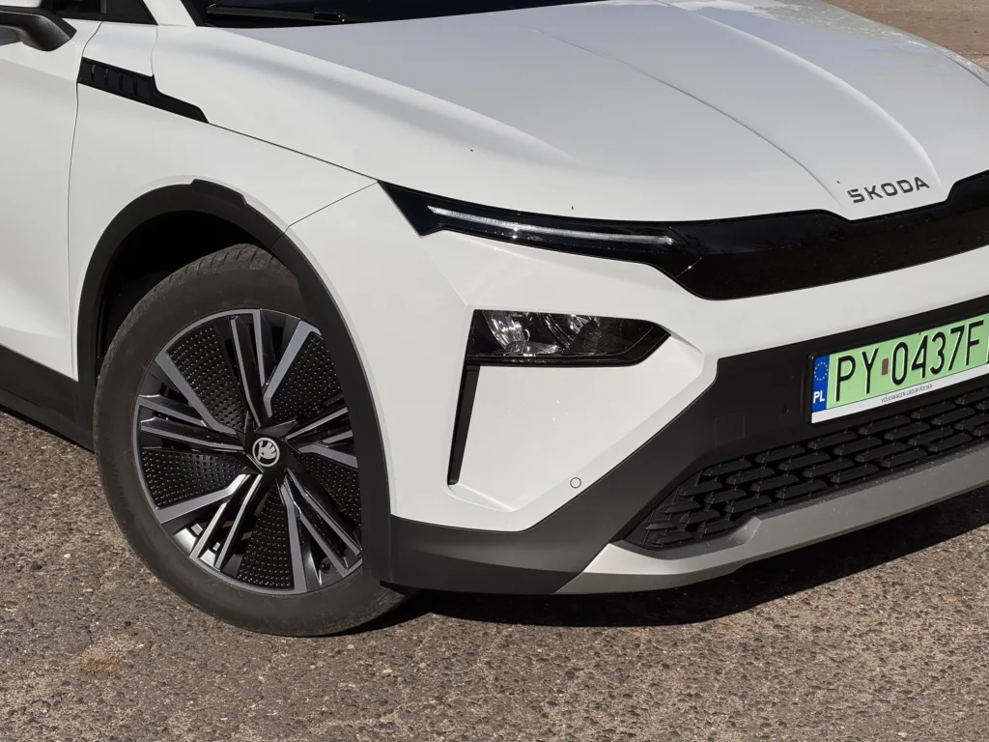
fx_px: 2200
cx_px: 494
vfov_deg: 19.1
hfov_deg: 25.3
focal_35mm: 77
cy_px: 371
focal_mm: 9
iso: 16
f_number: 2.8
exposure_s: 1/2538
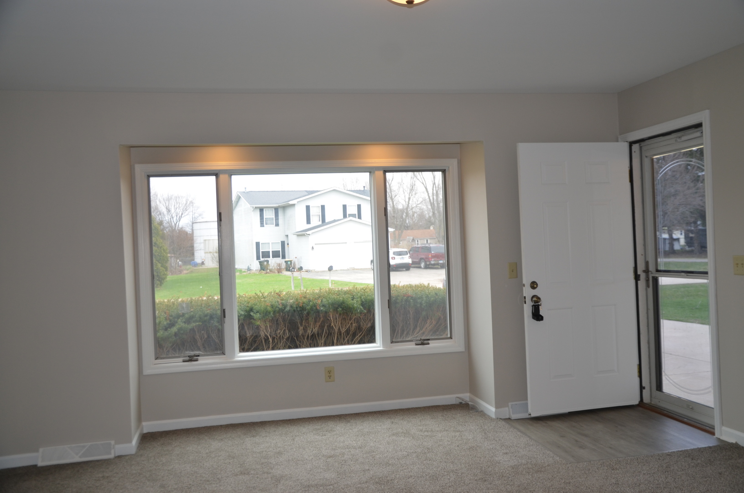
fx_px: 742
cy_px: 246
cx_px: 372
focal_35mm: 36
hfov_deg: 53.2
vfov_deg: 36.7
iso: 200
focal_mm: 24
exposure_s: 1/160
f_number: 3.8
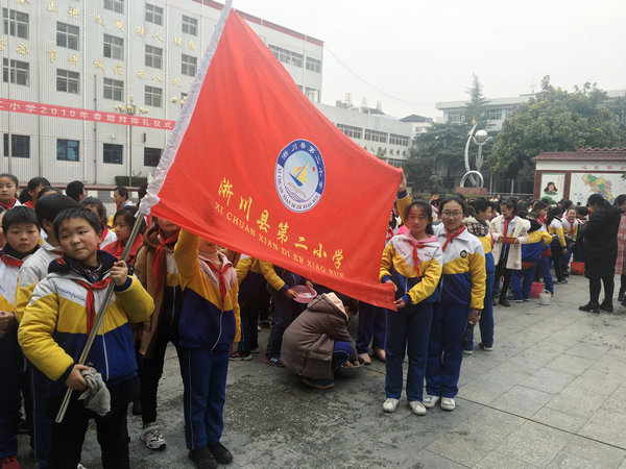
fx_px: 524
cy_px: 234
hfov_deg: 61.7
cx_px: 313
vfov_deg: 48.2
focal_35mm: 29
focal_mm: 4.15
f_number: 2.2
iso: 25
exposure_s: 1/101
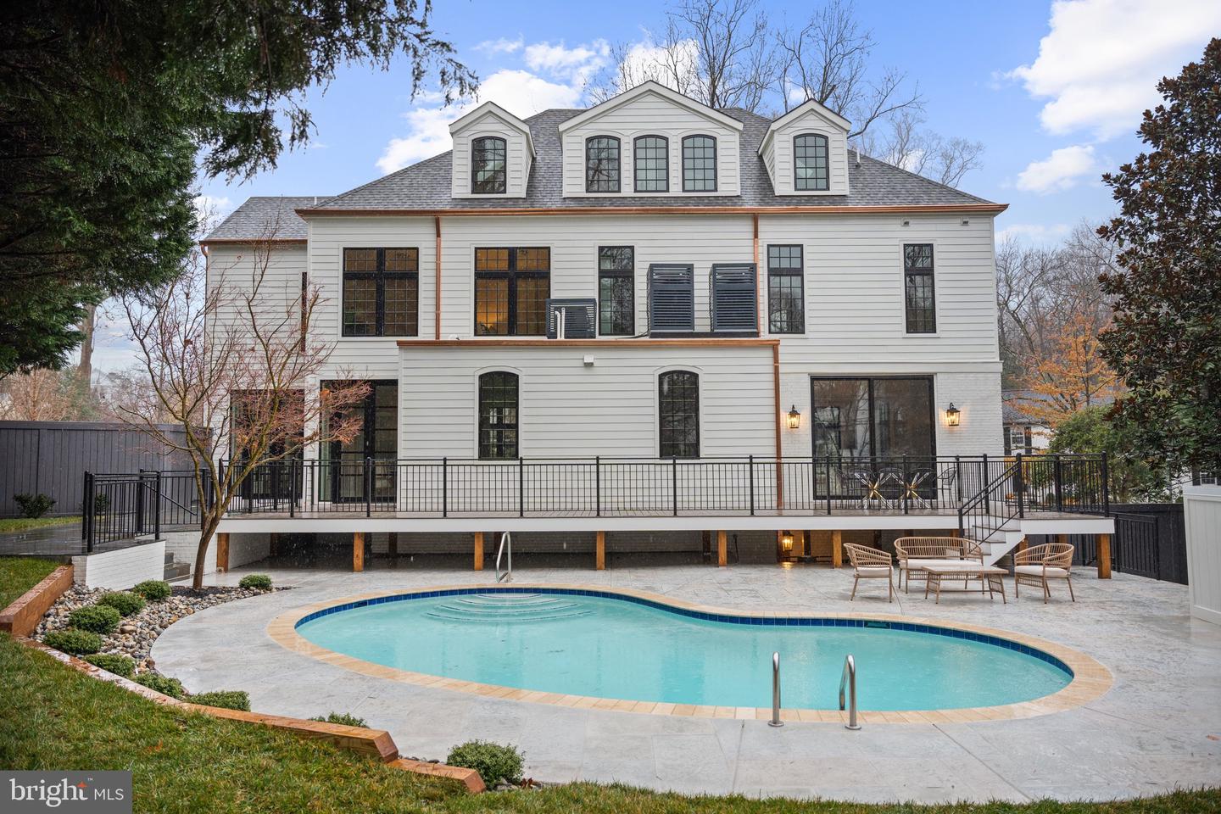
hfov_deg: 73.7
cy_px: 407
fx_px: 814
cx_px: 610
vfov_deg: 53.1
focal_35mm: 24
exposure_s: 1/500
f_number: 2.8
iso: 400
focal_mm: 24
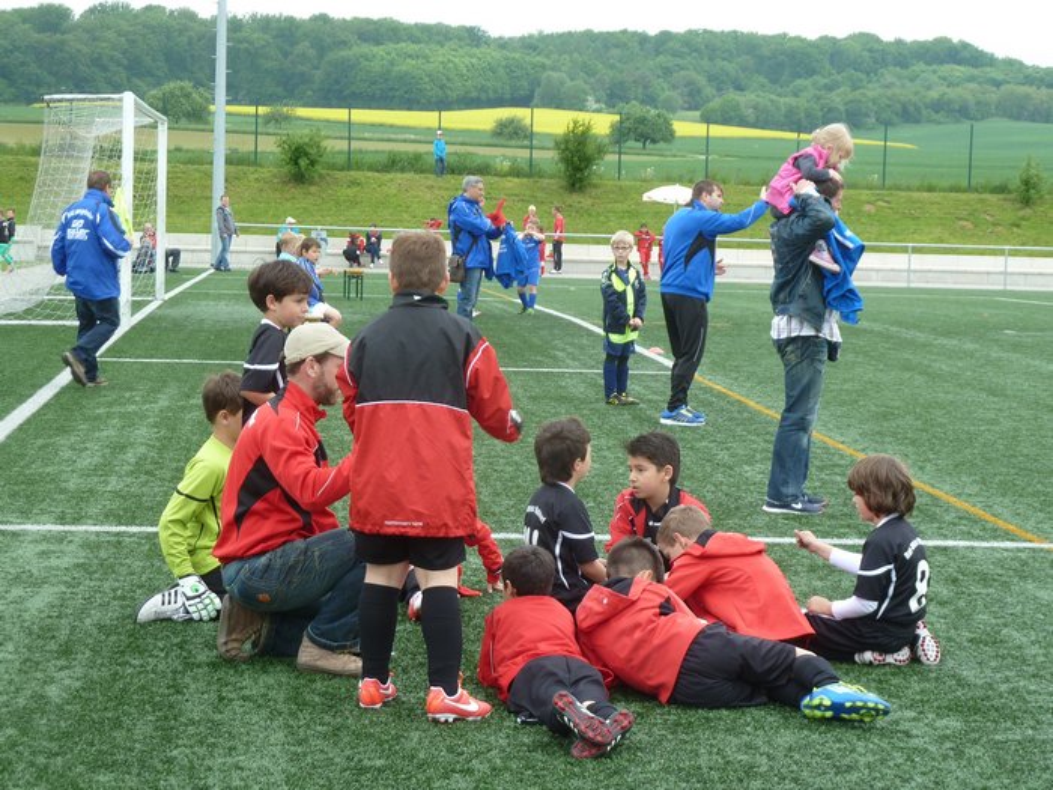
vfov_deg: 17.8
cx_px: 526
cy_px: 395
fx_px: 2525
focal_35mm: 83
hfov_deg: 23.6
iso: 80
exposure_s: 1/100
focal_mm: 13.7
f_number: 4.2
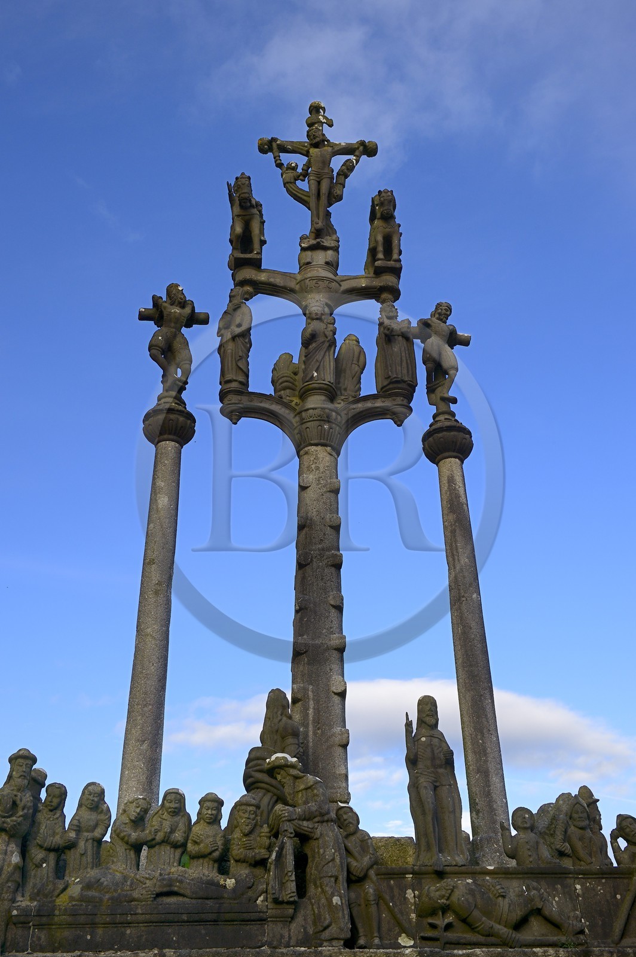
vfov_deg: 54.5
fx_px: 929
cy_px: 478
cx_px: 318
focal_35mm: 35
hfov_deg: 37.8
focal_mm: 35
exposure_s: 1/200
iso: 200
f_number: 9
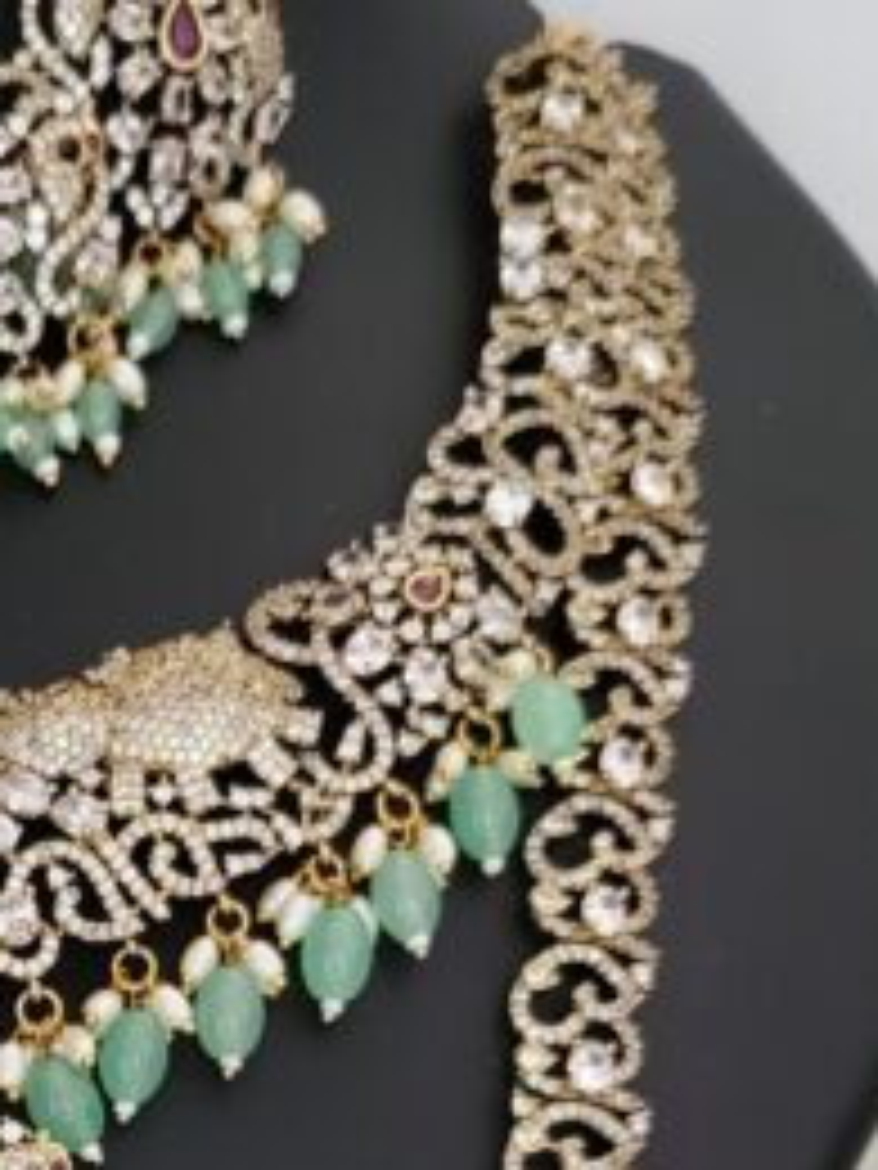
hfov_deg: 17.9
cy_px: 1368
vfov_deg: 22.6
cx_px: -23
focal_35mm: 80
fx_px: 2705
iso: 400
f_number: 1.8
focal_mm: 5.4
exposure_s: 1/50
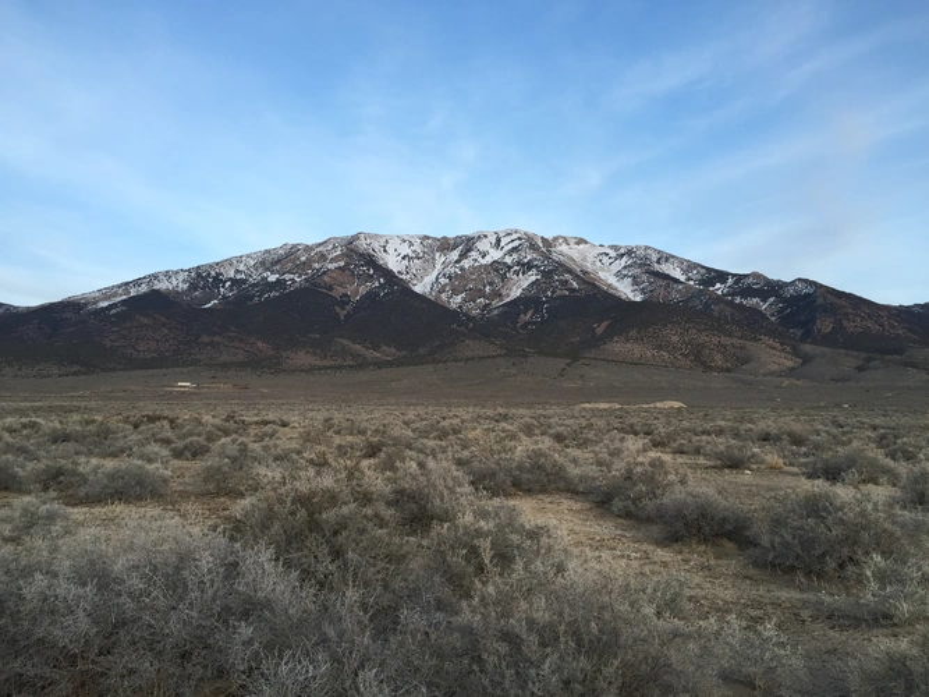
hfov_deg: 61.7
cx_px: 464
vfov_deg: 48.2
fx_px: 778
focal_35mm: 29
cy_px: 348
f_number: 2.2
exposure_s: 1/120
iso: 32
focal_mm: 4.15
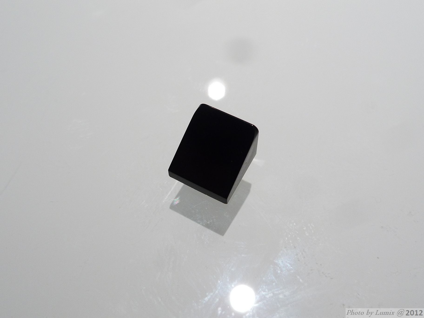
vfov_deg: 40.7
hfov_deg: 52.6
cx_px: 212
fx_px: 429
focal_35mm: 35
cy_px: 159
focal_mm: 7.4
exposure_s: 1/25
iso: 200
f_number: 4
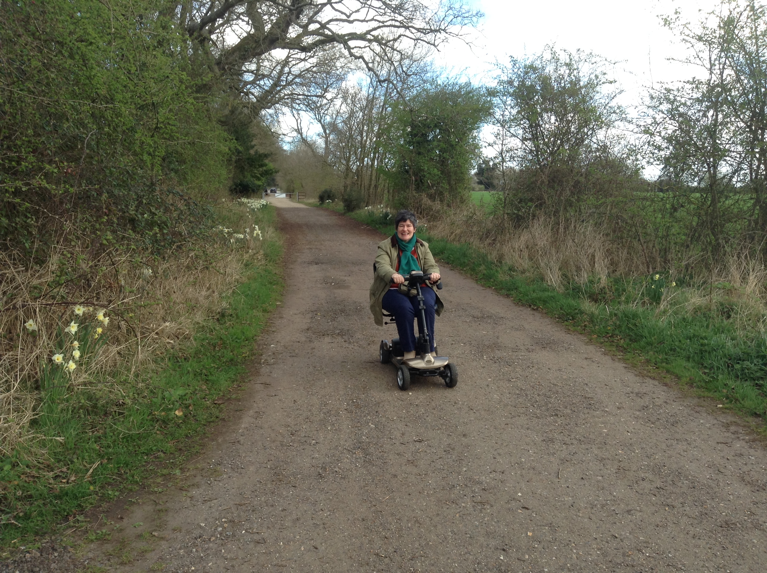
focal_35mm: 33
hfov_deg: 55.4
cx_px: 384
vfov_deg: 42.8
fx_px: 730
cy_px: 286
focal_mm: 3.3
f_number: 2.4
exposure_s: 1/281
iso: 25
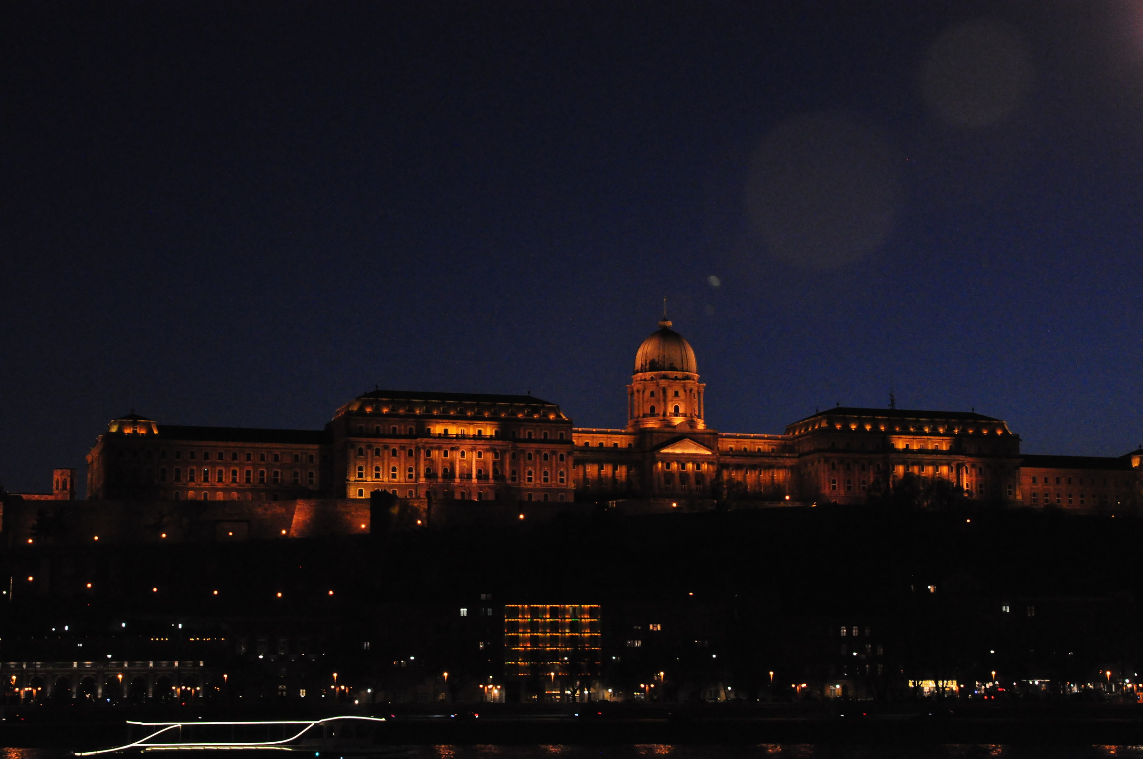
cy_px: 380
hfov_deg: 29.3
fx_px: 2188
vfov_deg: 19.7
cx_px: 572
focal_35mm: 69
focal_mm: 46
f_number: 7.1
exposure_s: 1/50
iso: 3200
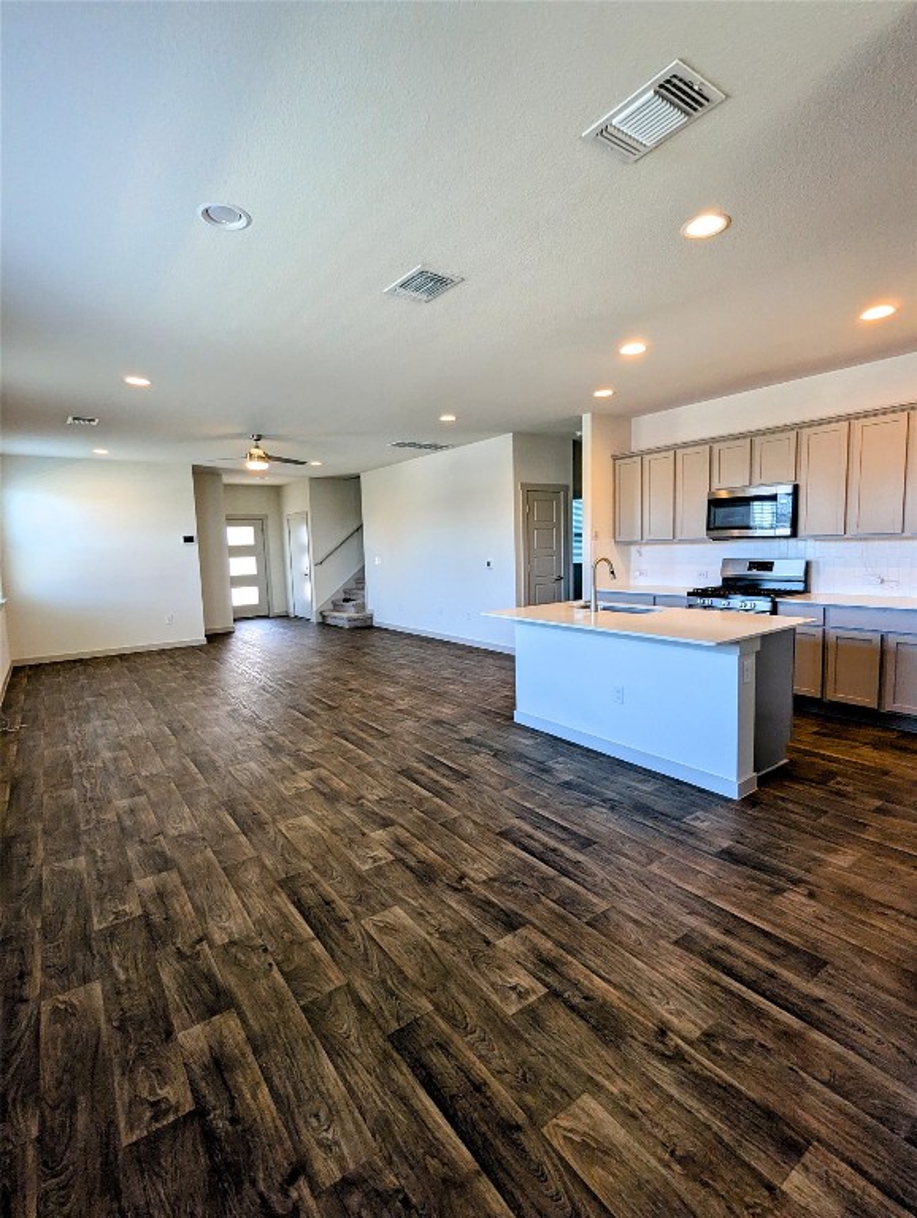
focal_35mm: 16
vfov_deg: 94.4
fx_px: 564
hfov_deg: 78.2
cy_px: 609
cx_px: 458
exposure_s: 1/60
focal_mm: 2.35
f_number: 2.2
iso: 112
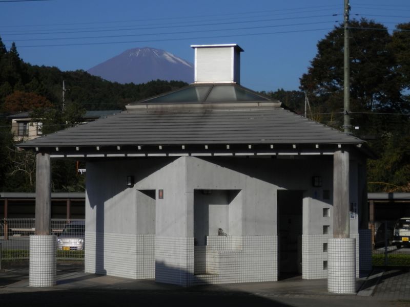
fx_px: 948
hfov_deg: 24.4
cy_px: 154
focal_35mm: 80
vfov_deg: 18.4
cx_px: 205
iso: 80
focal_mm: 14.4
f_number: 13.1
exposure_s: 1/160
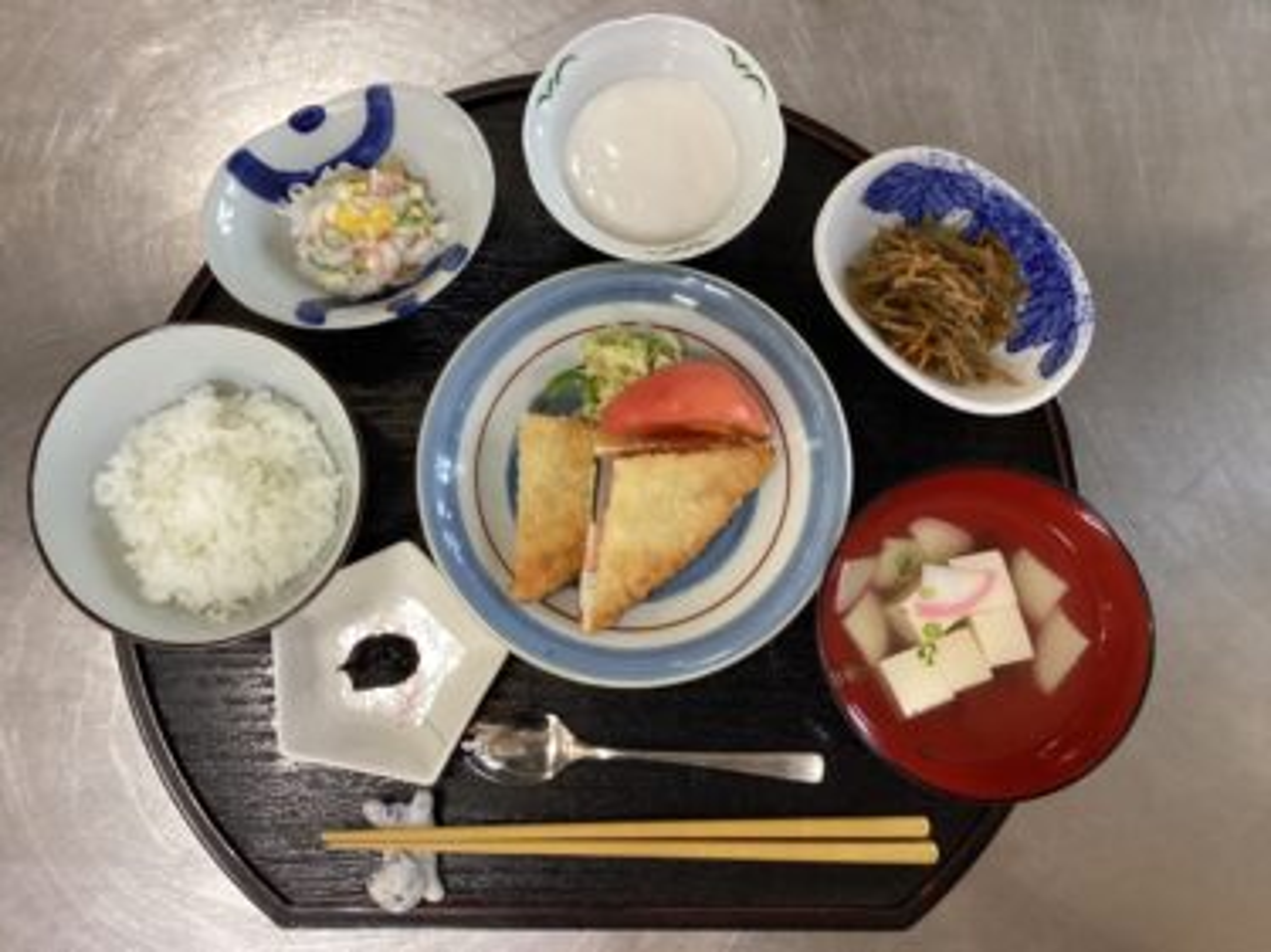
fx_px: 1138
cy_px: 476
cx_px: 636
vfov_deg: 45.4
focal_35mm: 31
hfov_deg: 58.4
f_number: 2.4
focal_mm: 3.3
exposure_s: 1/60
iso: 320
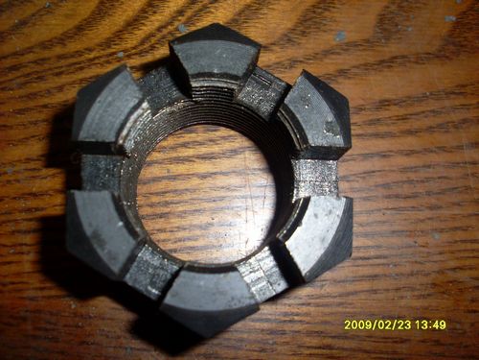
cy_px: 180
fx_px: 526
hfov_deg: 49.0
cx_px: 240
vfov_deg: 37.7
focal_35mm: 38
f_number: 7.7
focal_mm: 6.3
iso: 100
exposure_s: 1/45
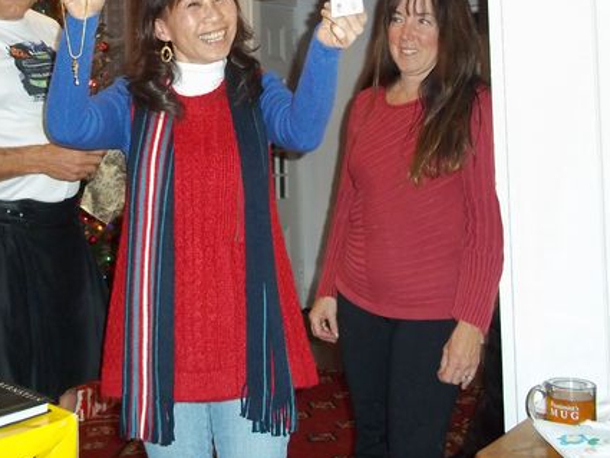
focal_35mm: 55
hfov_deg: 34.6
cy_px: 114
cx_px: 206
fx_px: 969
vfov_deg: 26.2
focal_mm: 6.5
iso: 400
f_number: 3.1
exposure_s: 1/30
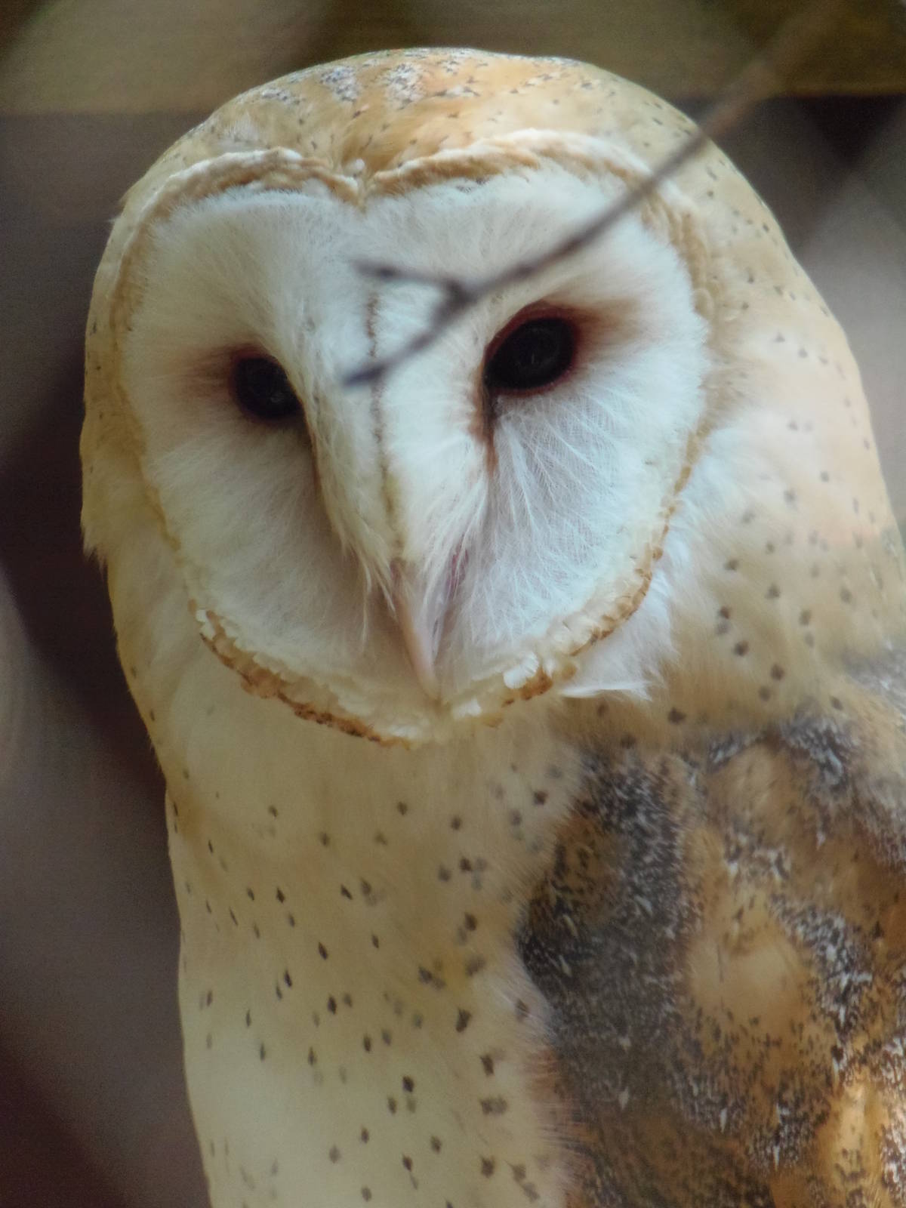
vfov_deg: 2.3
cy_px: 604
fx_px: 30151
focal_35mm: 864
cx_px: 453
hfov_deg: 1.7
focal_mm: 154.8
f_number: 5.7
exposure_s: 1/160
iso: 400
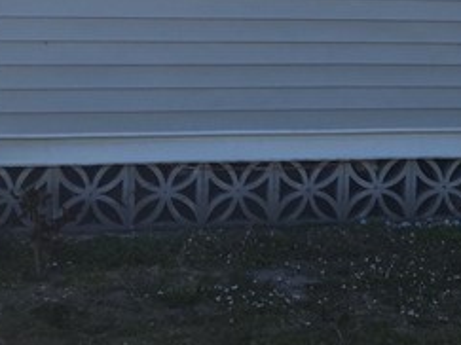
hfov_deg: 19.9
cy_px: -80
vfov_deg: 14.7
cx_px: 396
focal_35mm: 97
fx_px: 1291
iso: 25
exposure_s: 1/1930
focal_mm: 5.4
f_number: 1.8
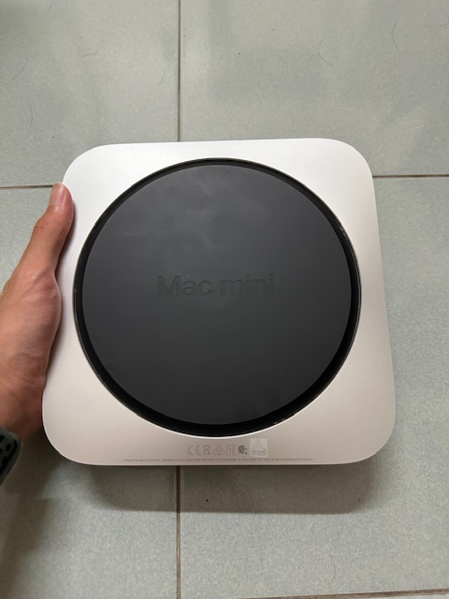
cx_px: 224
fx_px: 415
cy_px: 300
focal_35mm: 24
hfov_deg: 56.8
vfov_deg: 71.6
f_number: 1.78
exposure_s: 1/50
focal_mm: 6.86
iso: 640
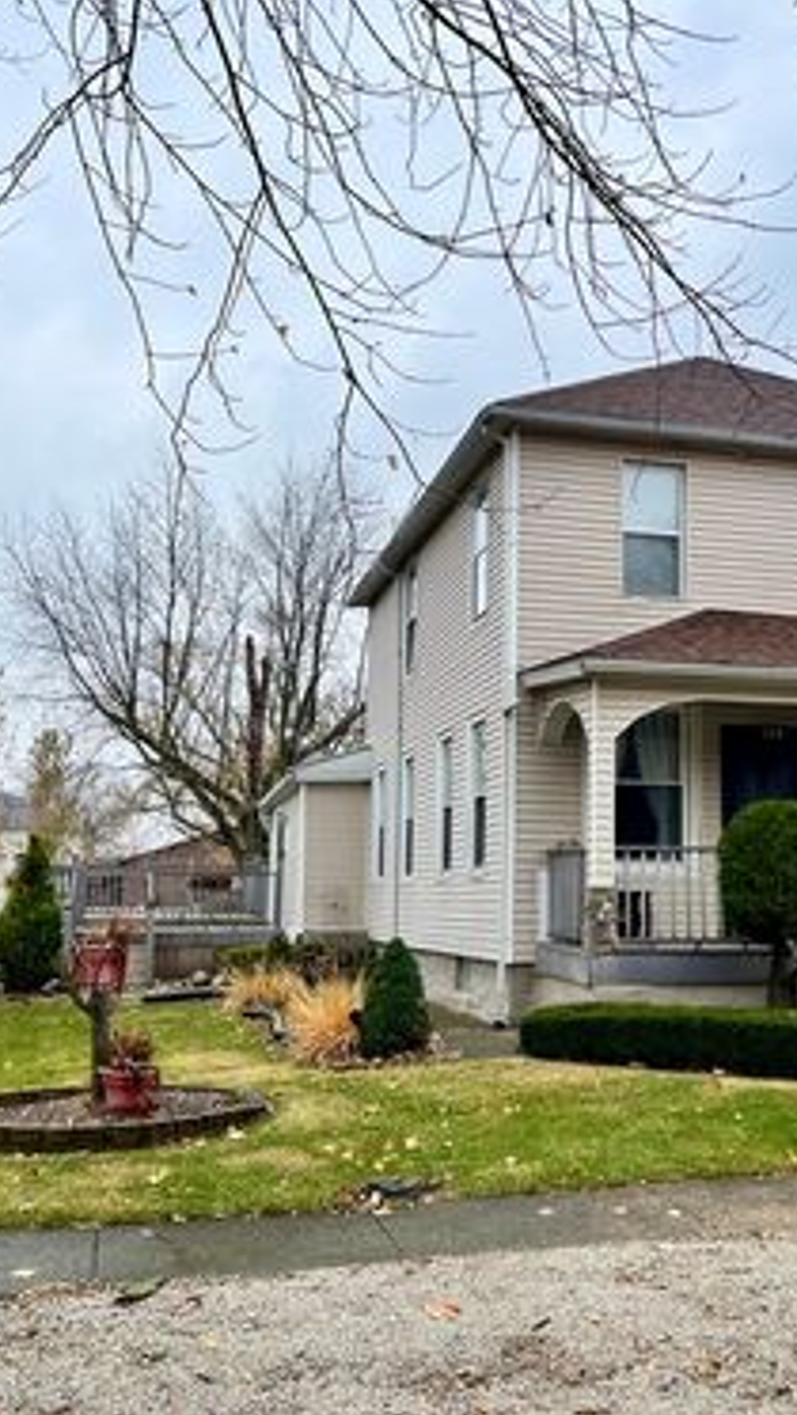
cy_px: 708
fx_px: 1427
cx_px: 558
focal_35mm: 38
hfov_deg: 30.9
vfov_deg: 52.8
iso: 50
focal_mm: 5.7
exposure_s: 1/1488
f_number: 1.5
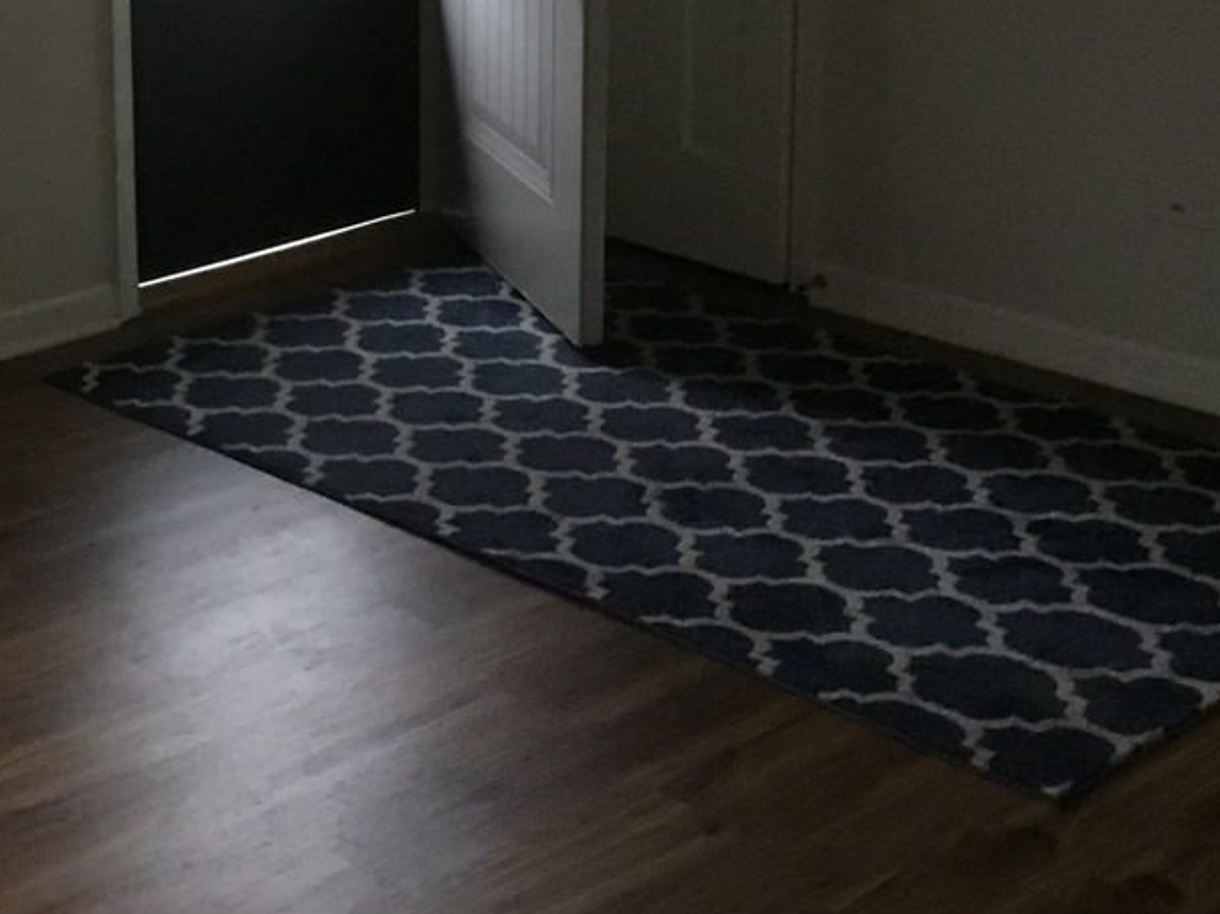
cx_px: 132
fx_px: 2608
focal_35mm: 74
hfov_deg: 25.5
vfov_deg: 19.5
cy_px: 61
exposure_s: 1/30
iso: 200
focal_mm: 3.3
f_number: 2.4
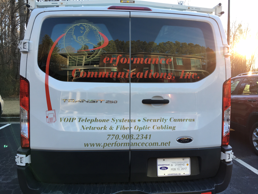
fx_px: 216
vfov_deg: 48.2
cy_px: 97
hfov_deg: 61.7
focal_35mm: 29
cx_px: 129
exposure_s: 1/120
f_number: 2.2
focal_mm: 4.15
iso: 40
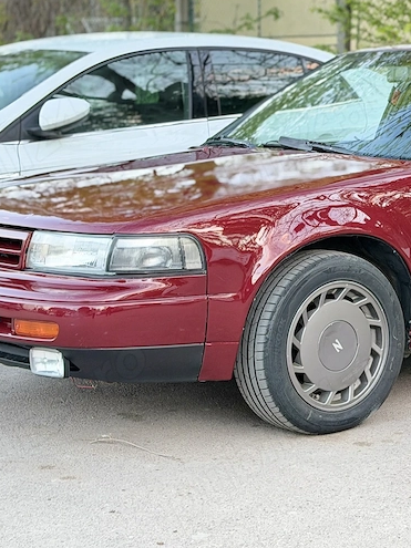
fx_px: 1536
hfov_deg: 15.0
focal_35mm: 97
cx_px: 415
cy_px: 170
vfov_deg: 20.2
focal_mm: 6.76
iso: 400
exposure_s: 1/40
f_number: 1.78
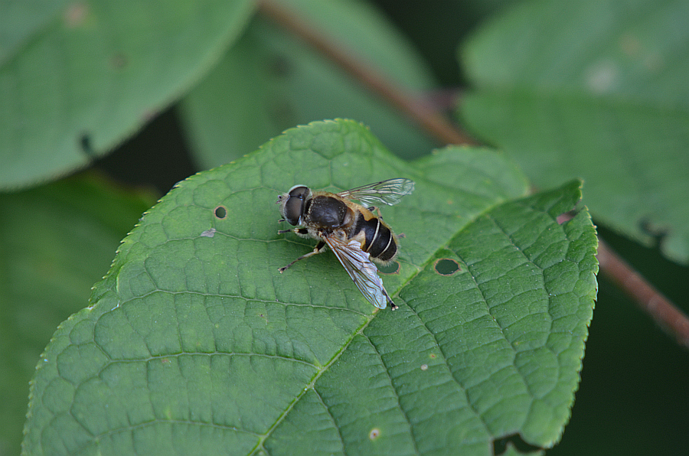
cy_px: 228
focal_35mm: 300
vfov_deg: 4.6
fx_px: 5729
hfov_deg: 6.9
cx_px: 344
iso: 250
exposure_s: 1/125
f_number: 8
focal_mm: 200
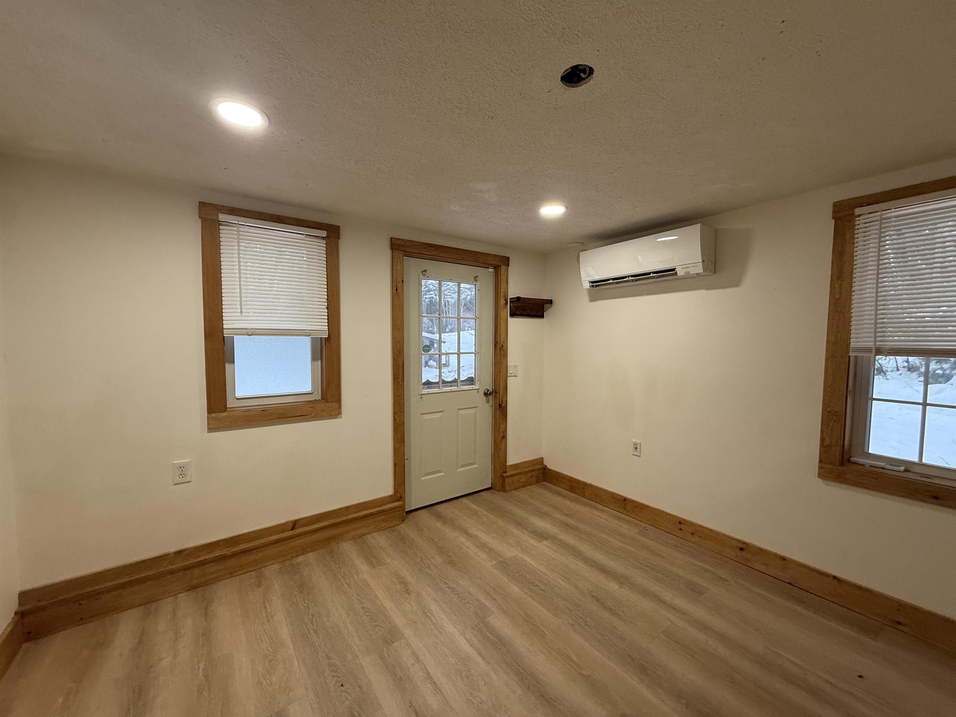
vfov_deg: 85.7
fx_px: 387
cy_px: 358
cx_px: 478
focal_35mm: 14
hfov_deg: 102.1
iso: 200
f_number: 2.2
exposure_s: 1/60
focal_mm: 2.22
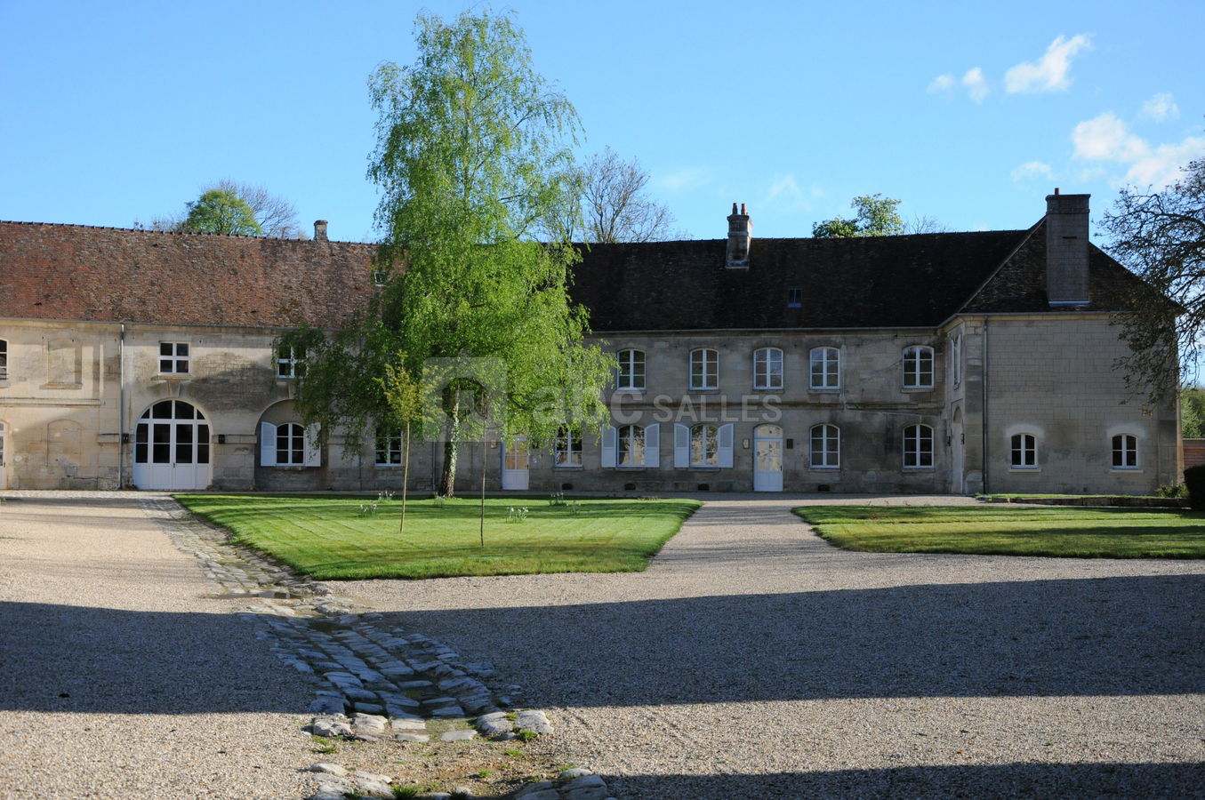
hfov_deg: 38.9
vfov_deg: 26.4
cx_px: 602
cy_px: 400
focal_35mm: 51
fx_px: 1705
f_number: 6.3
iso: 1000
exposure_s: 1/2000
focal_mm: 34
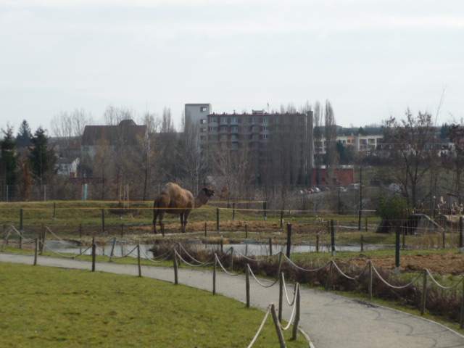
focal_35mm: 88
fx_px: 1180
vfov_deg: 16.8
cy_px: 174
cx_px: 232
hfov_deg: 22.3
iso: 100
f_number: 3.4
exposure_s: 1/800
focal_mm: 9.1
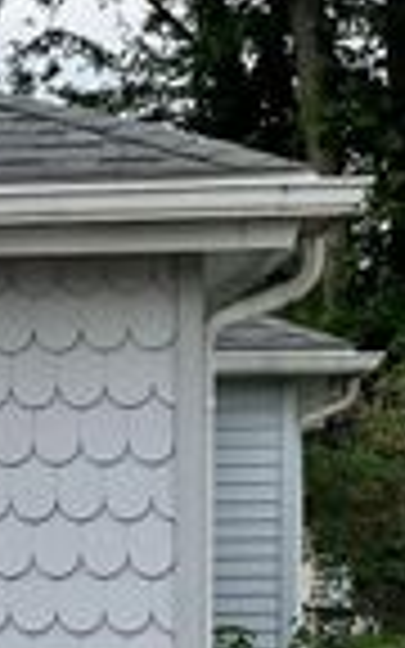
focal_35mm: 123
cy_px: 623
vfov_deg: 16.7
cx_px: -603
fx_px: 2172
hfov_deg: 9.4
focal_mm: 5.1
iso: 32
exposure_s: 1/1513
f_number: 1.6
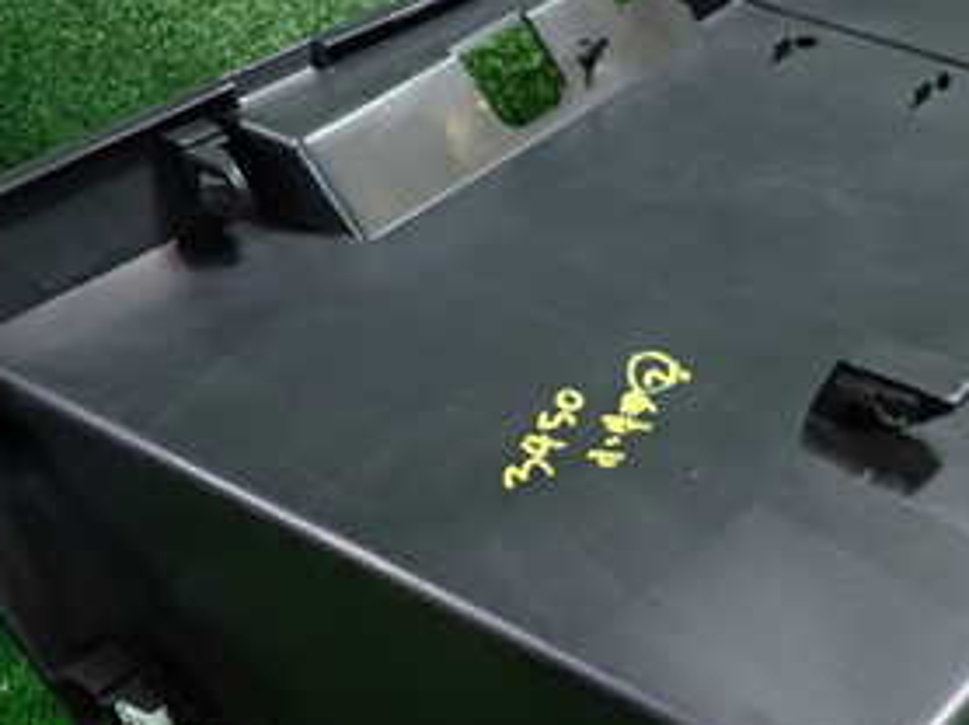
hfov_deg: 34.9
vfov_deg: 26.9
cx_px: 711
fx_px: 1510
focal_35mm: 54
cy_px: 471
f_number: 2
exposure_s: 1/30
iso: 400
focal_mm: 4.5
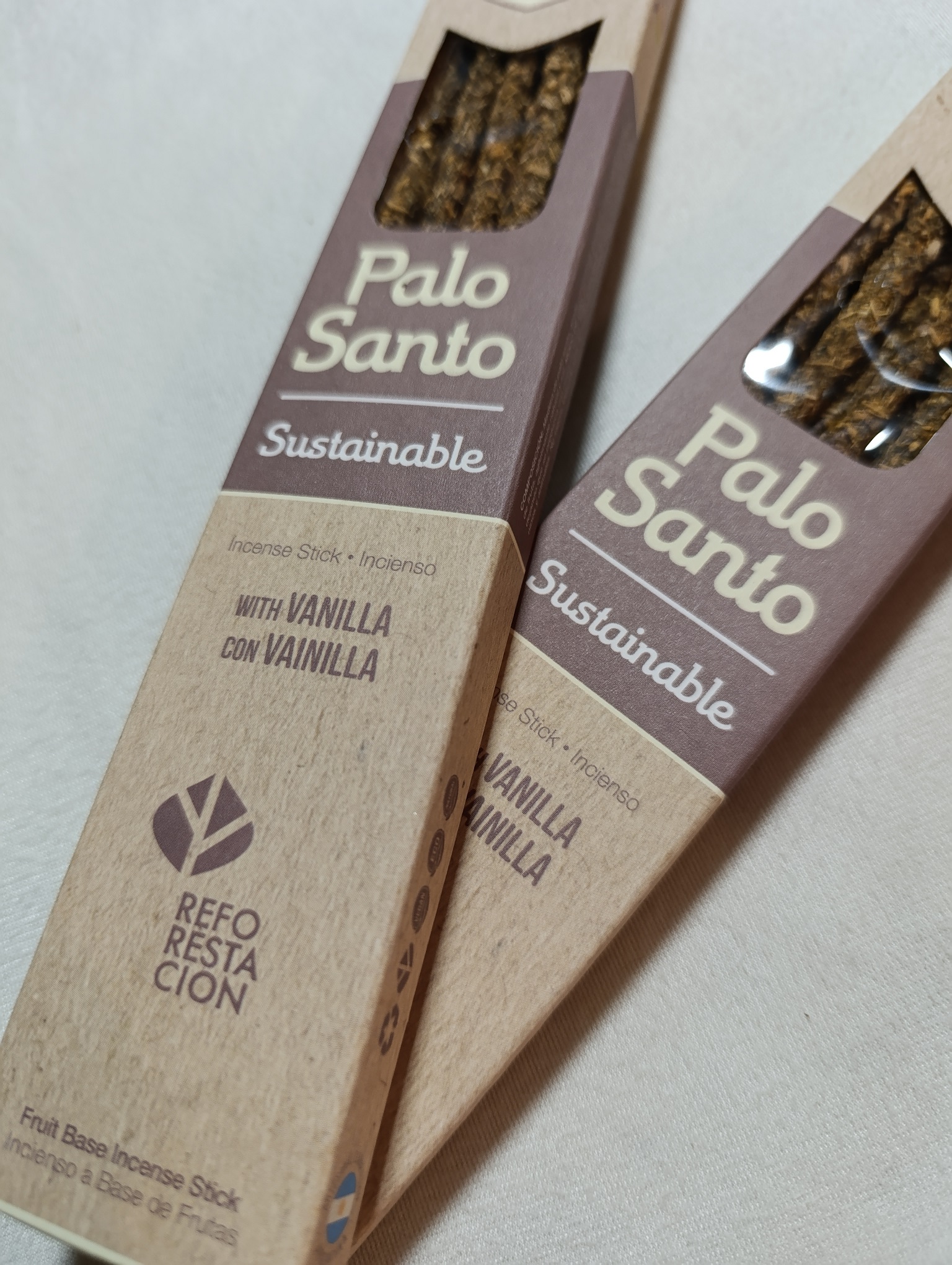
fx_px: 841
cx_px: 476
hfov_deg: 59.0
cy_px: 632
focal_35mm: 23
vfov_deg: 73.8
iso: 800
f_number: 1.6
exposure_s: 1/50
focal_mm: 6.14
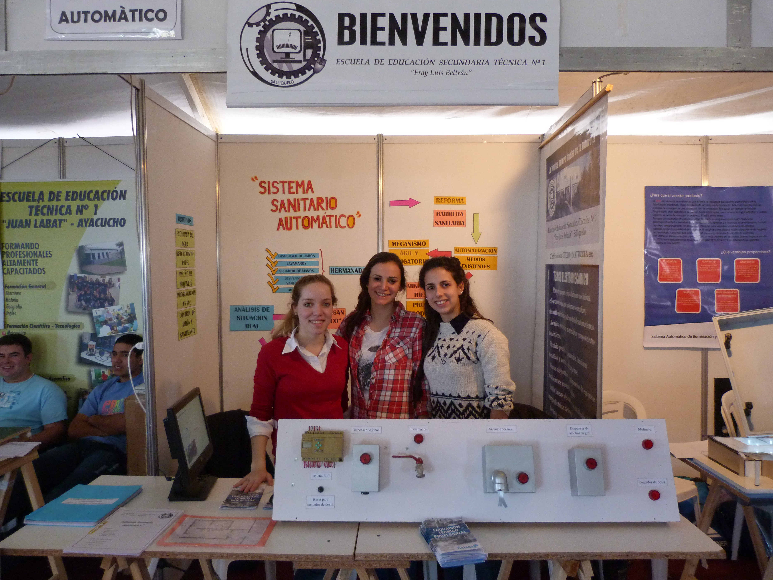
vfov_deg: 54.9
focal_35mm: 25
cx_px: 386
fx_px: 558
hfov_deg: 69.4
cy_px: 290
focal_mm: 4.5
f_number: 2.8
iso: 250
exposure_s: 1/60
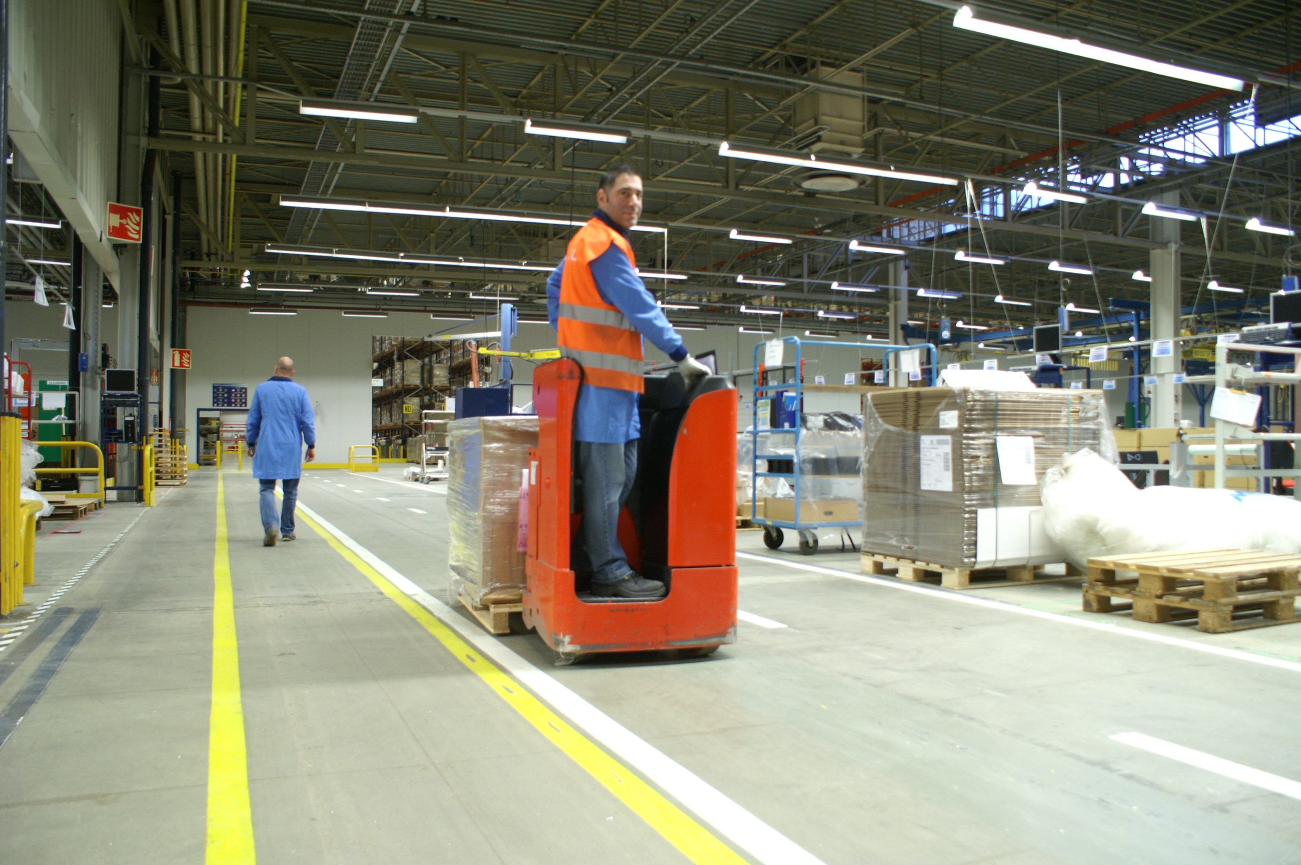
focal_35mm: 27
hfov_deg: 67.4
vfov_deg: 47.8
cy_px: 432
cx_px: 650
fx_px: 975
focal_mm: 18
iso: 400
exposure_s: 1/15
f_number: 3.5
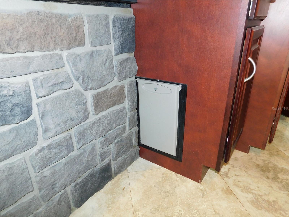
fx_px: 192
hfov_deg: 73.9
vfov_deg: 58.9
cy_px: 108
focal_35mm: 23
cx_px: 144
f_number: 3
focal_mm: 4
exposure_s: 1/30
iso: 200
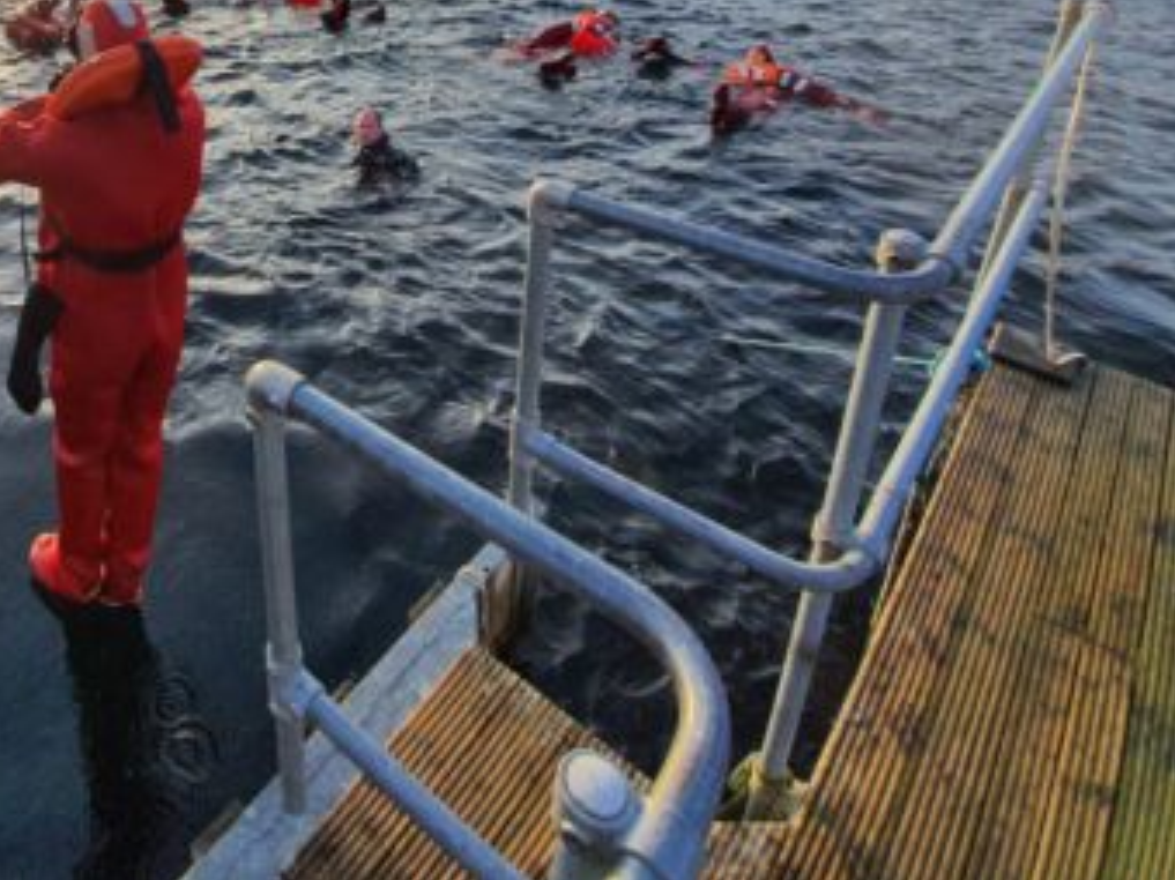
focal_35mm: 24
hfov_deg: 64.4
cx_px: 213
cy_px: 74
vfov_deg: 49.9
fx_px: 814
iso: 50
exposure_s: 1/486
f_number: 2.2
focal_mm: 1.8
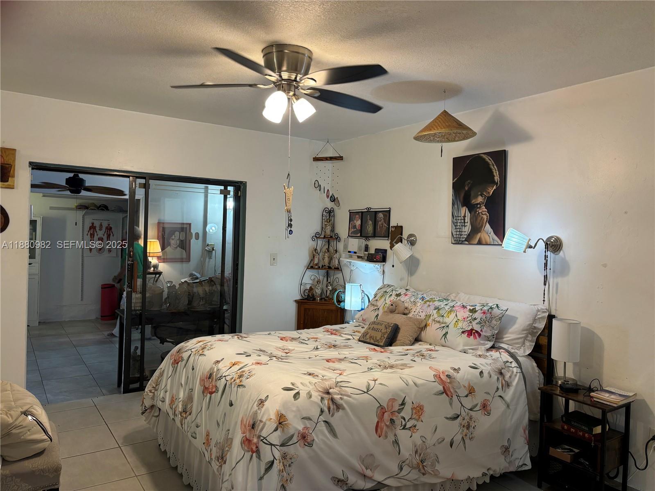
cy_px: 246
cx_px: 328
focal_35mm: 26
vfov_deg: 53.1
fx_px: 492
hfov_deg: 67.3
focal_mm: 5.96
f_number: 1.6
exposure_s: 1/60
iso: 100
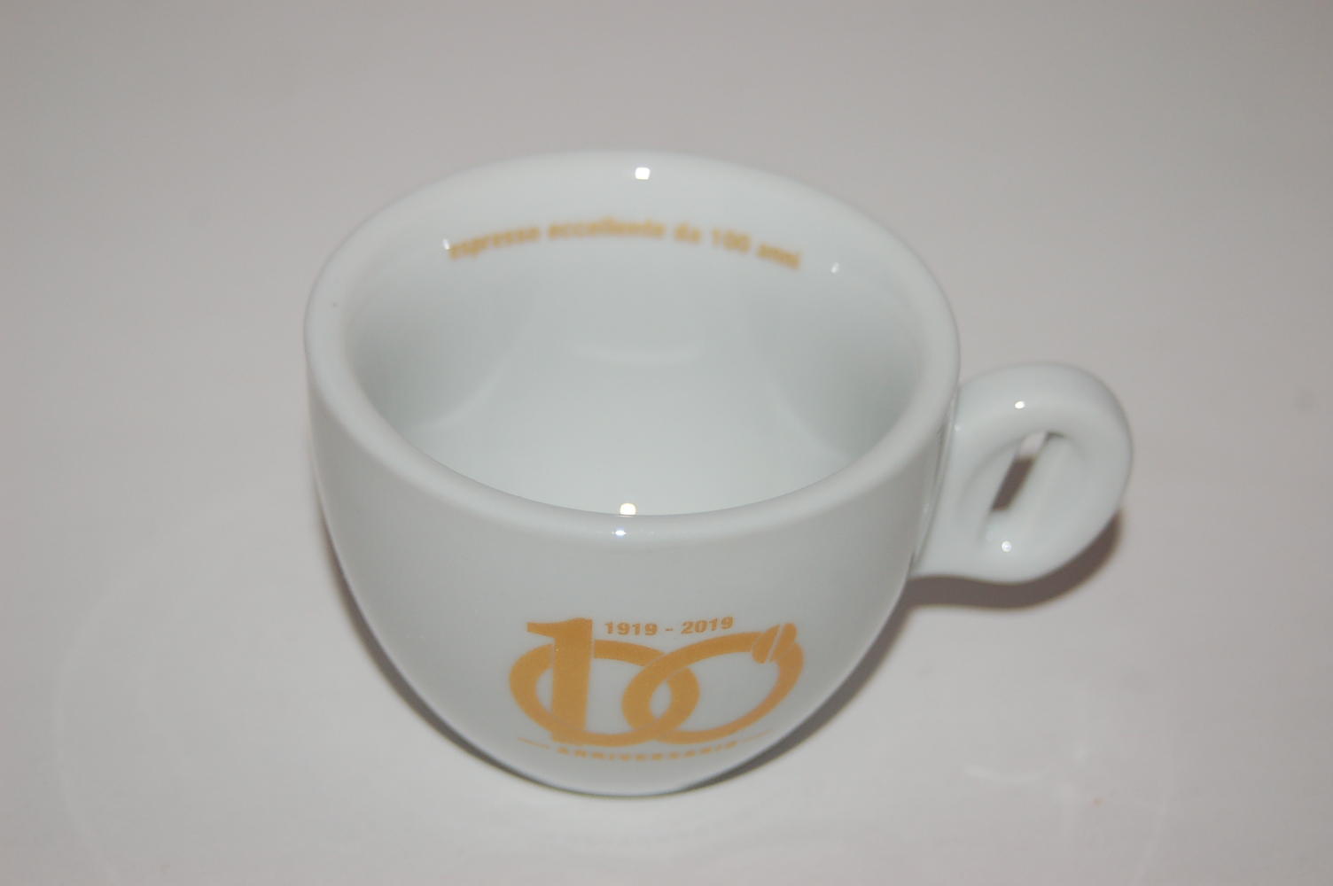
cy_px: 443
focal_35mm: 90
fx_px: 3330
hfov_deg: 22.6
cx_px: 666
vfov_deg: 15.2
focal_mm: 60
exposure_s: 1/60
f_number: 5
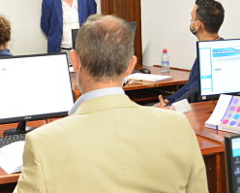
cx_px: -7
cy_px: 24
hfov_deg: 22.0
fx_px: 590
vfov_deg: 18.3
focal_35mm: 83
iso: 160
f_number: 3.8
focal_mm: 22
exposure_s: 1/8
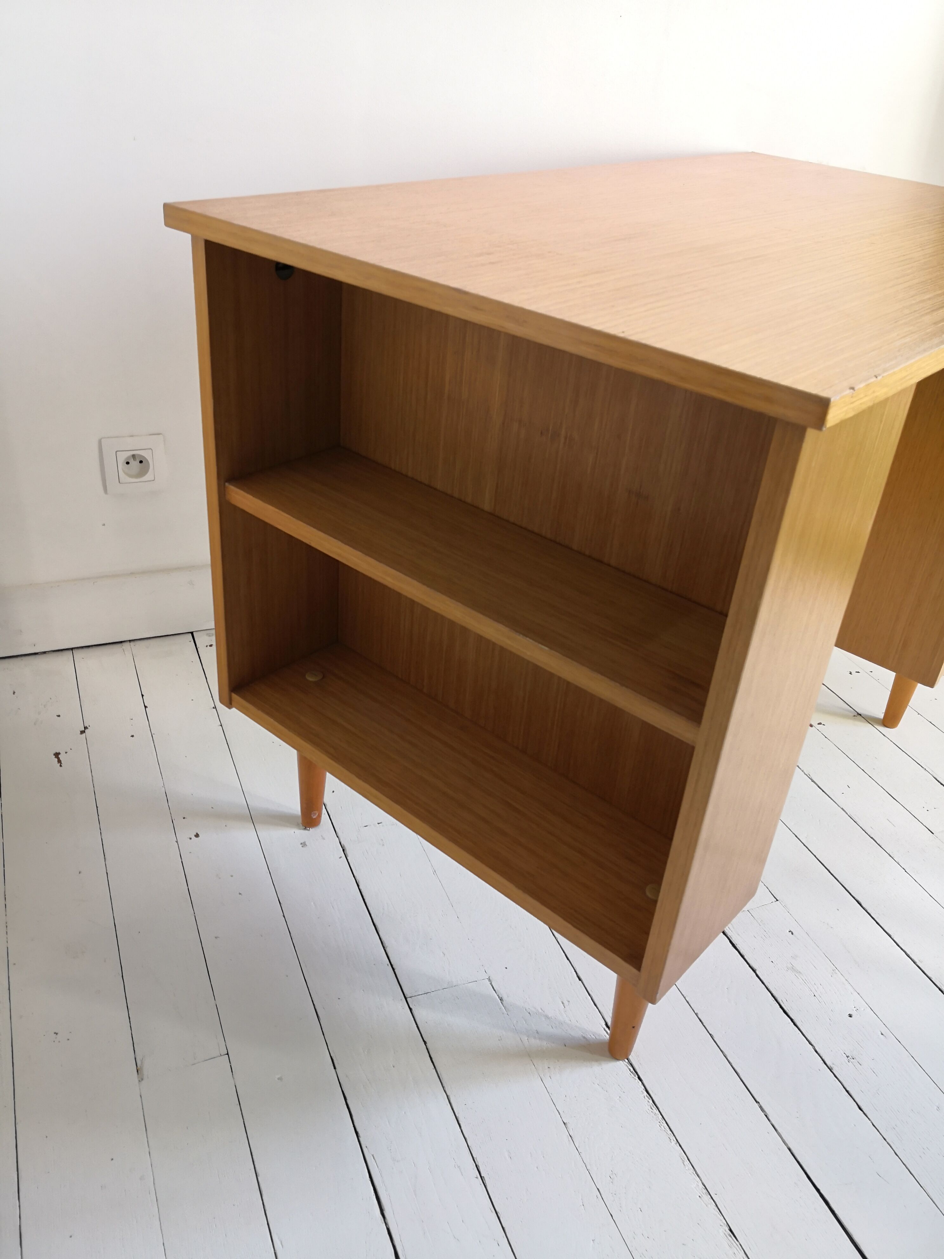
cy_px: 630
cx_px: 472
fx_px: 982
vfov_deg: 65.3
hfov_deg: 51.4
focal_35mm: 27
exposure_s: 1/50
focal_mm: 3.95
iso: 80
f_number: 1.6
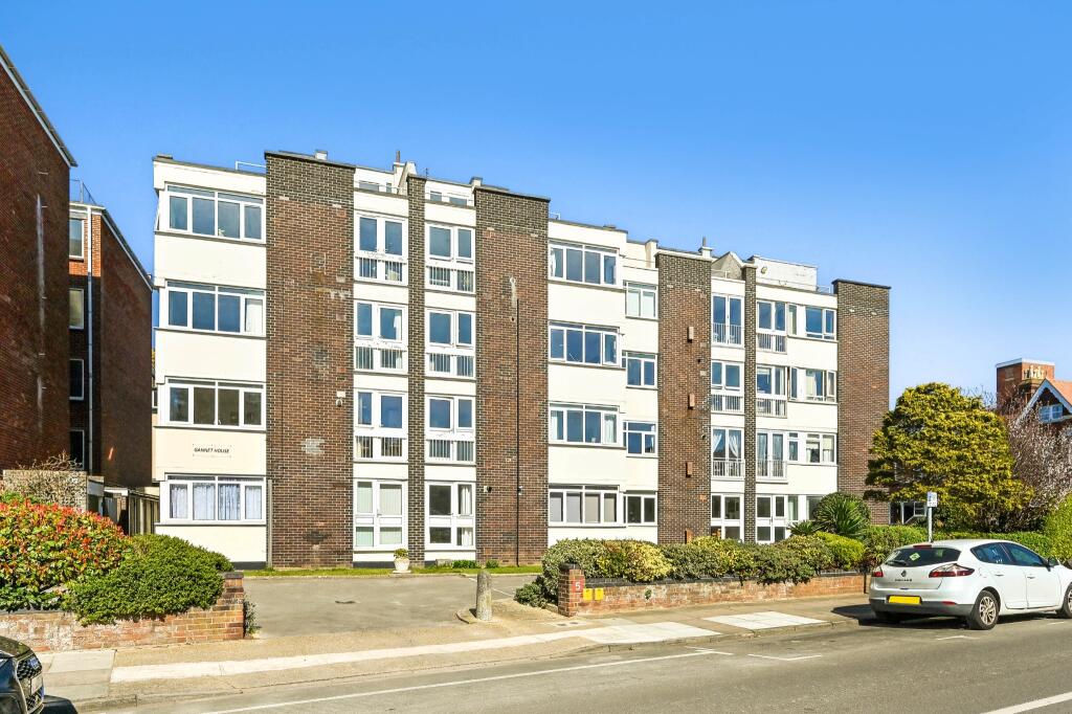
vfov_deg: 59.5
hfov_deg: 81.2
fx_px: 625
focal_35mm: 21
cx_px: 536
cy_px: 357
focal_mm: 21
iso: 400
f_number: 10
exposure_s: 1/2500
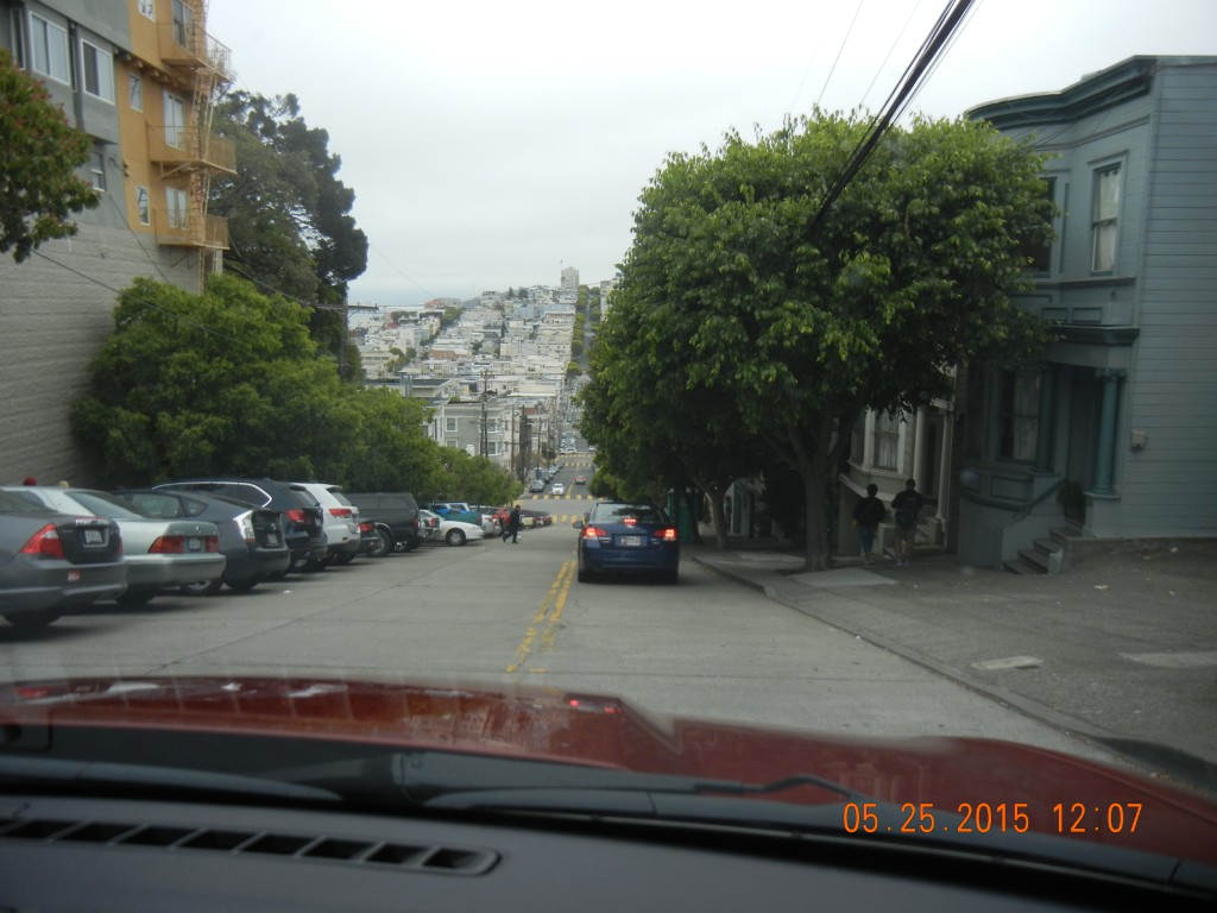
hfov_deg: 60.0
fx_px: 1055
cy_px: 456
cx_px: 608
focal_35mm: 30
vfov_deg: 46.8
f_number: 3.5
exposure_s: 1/371
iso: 160
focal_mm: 5.4
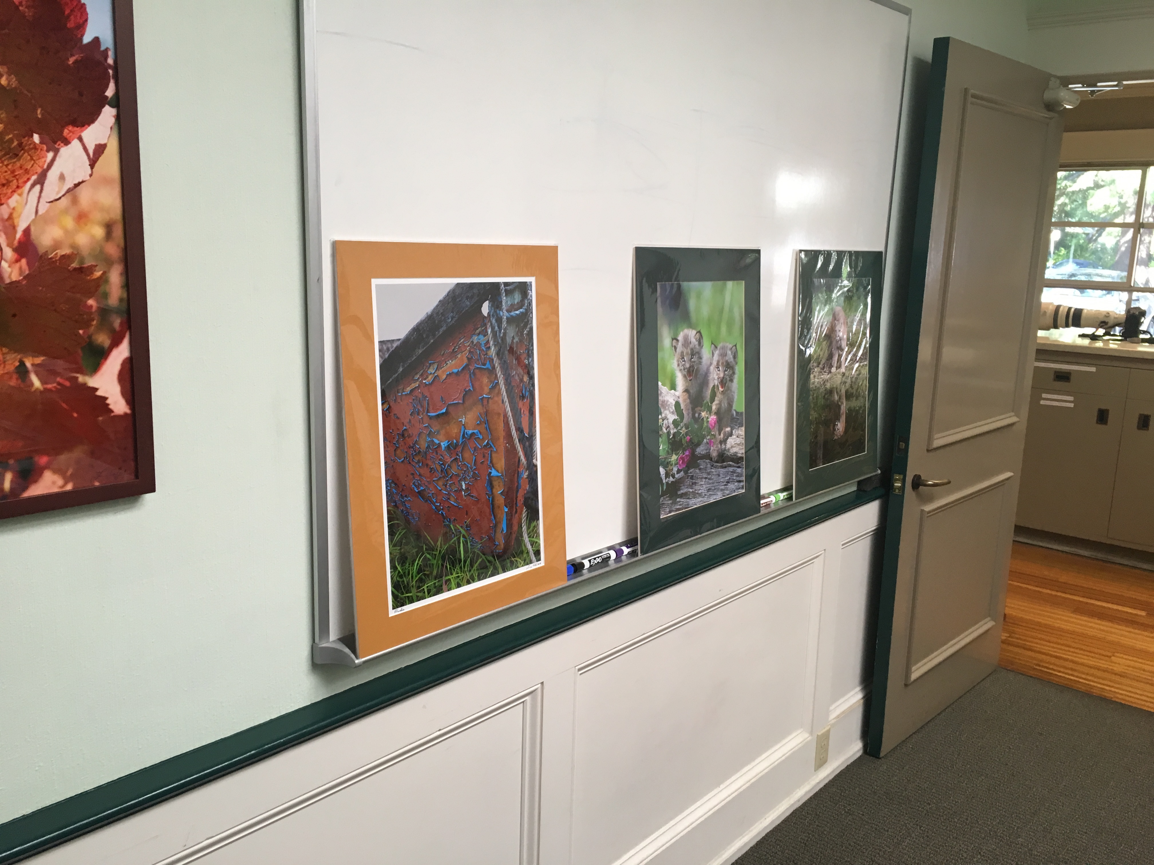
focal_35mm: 29
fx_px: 967
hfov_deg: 61.7
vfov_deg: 48.2
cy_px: 432
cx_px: 577
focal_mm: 4.15
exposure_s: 1/30
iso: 80
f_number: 2.2
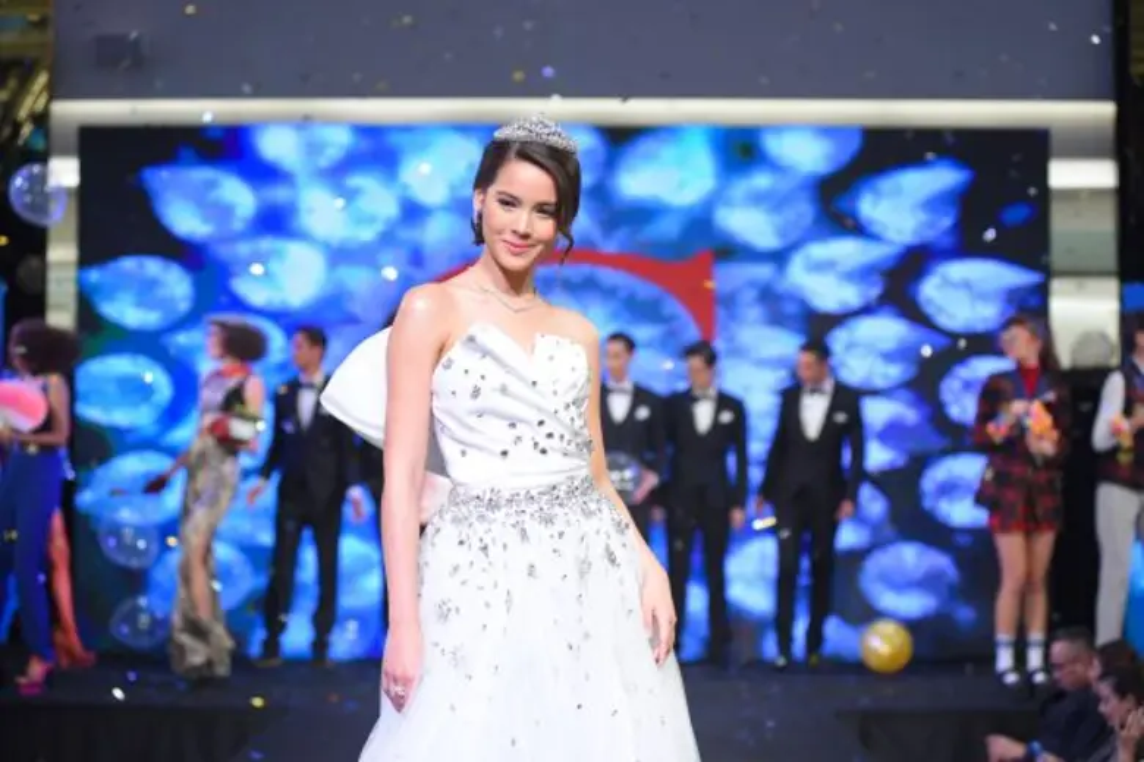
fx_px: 2542
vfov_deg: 17.1
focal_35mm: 80
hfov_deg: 25.4
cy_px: 381
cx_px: 572
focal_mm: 80
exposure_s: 1/320
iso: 800
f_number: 3.5
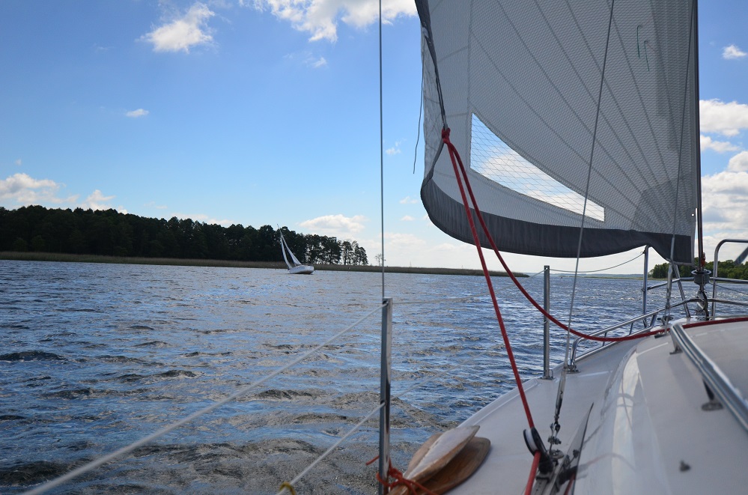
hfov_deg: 53.2
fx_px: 746
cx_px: 374
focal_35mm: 36
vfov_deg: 36.7
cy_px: 248
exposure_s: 1/6400
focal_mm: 24
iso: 640
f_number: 4
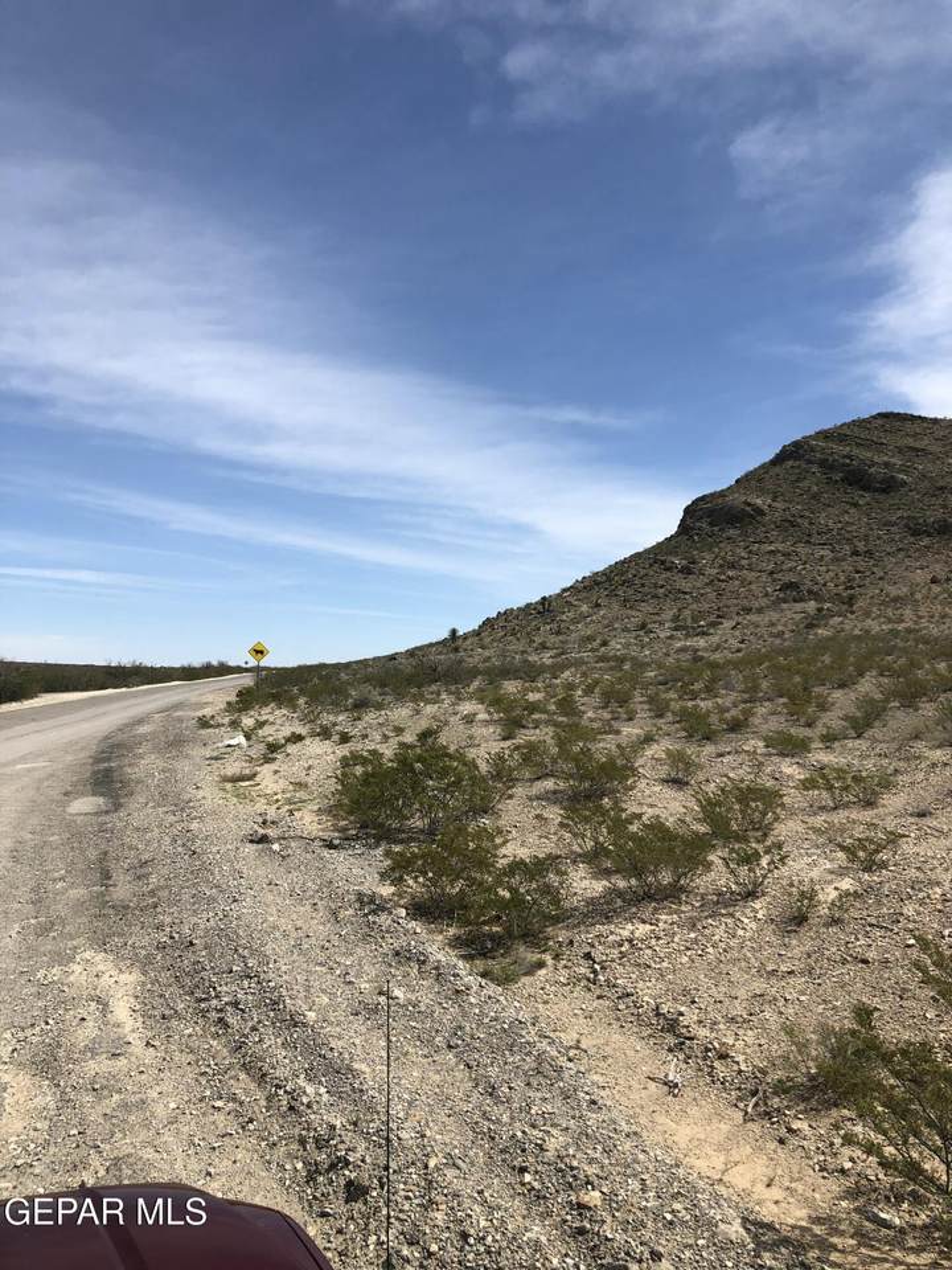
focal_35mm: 28
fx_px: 1027
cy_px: 635
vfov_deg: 63.4
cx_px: 476
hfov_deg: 49.7
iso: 20
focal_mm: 3.99
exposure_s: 1/3003
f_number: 1.8
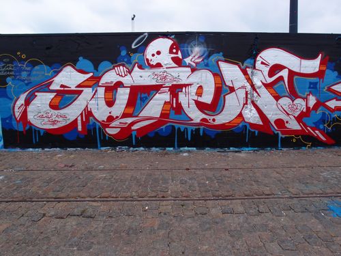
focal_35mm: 28
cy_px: 128
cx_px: 170
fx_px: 276
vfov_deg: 49.7
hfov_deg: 63.4
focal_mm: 6
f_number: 2.8
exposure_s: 1/400
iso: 100
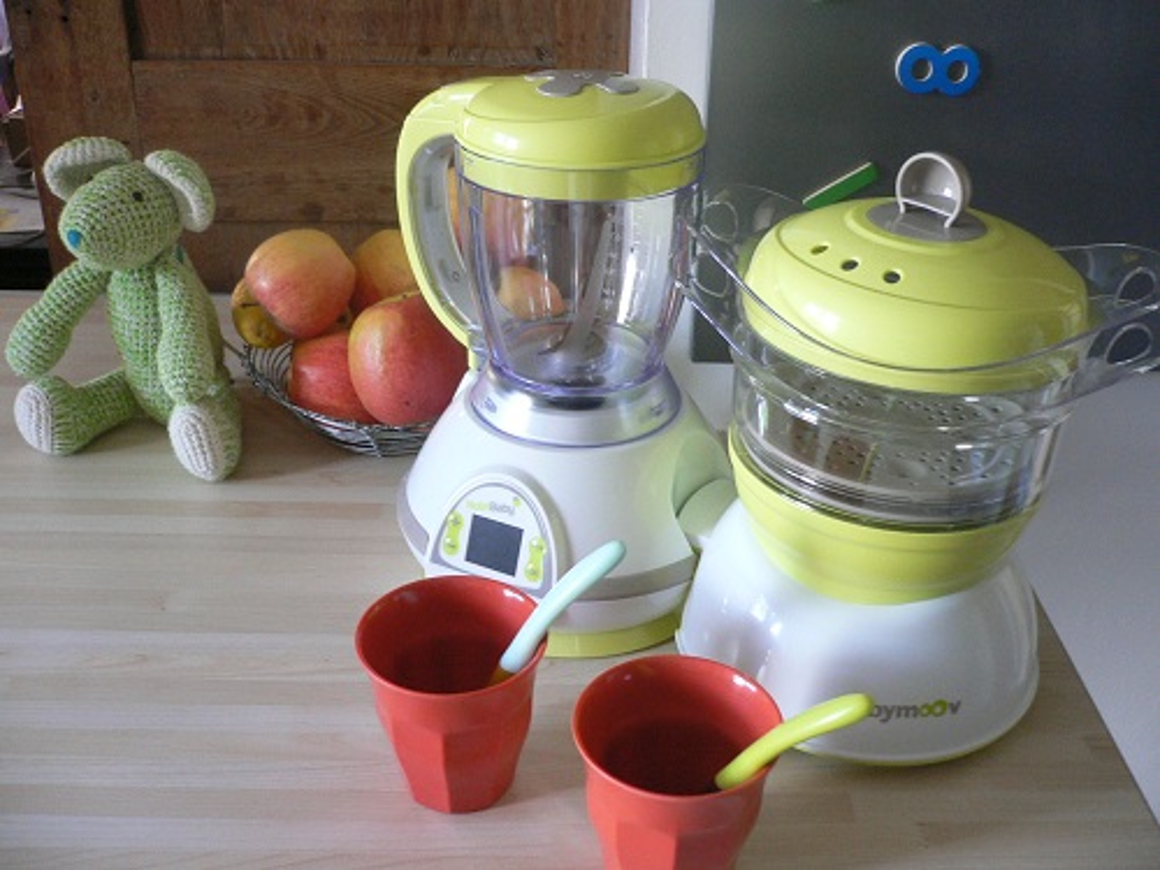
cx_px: 580
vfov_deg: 40.7
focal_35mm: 35
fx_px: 1173
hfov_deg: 52.6
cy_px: 435
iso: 200
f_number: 2.8
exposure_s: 1/10
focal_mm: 5.8
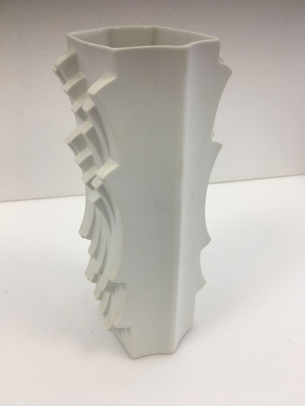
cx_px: 152
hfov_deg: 48.2
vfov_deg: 61.7
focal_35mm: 29
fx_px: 341
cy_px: 203
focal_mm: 4.15
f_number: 2.2
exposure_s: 1/60
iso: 25
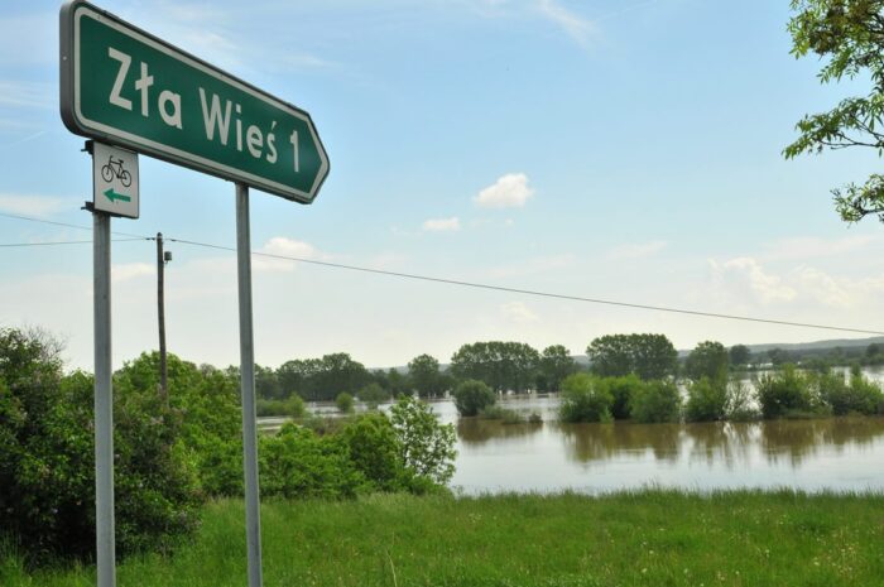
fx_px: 883
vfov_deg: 36.8
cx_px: 442
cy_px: 294
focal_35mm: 36
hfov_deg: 53.2
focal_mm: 24
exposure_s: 1/800
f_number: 14
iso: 800
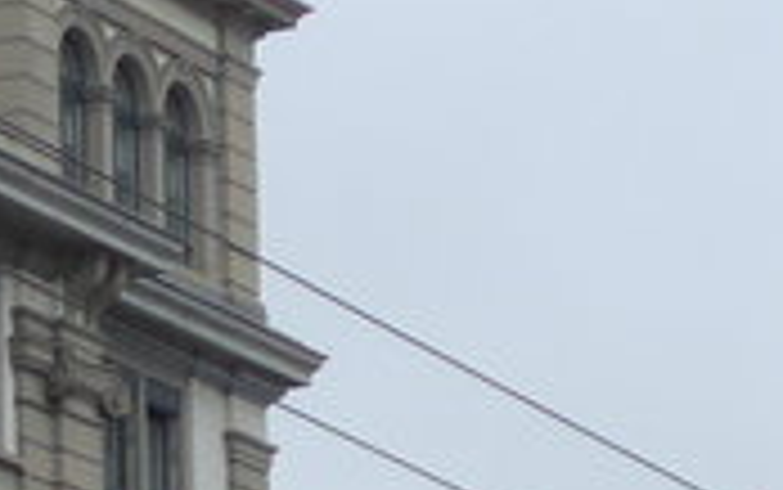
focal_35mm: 299
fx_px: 6385
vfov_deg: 4.3
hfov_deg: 6.8
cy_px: 1070
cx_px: -706
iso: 80
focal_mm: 8.4
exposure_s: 1/125
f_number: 2.6
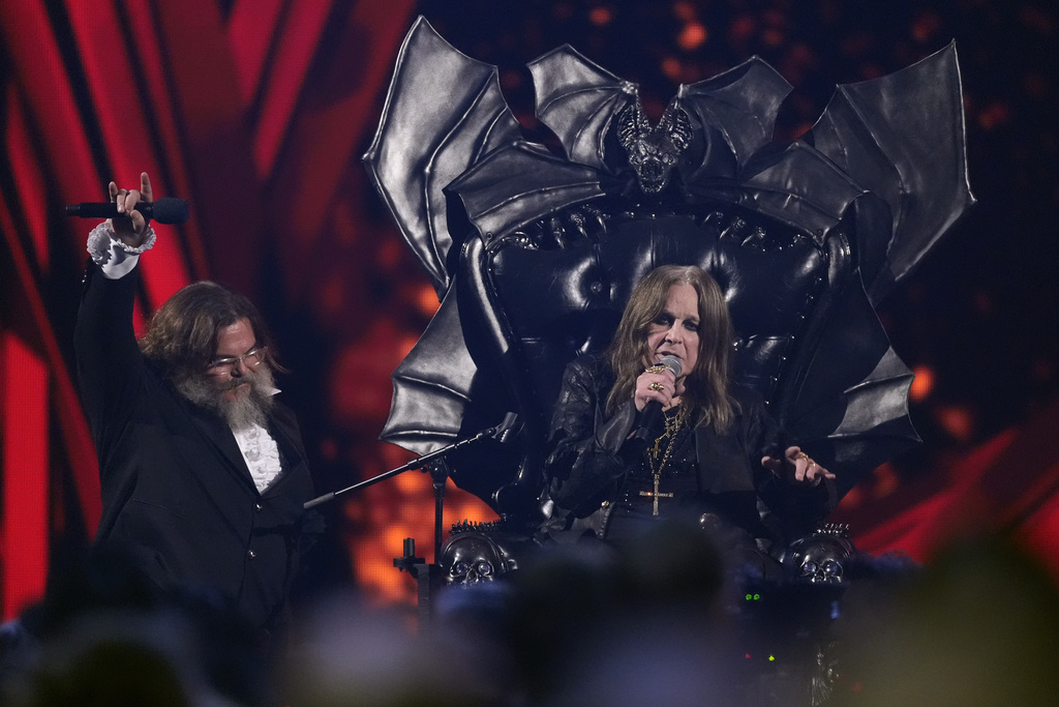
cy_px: 354
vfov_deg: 2.3
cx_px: 530
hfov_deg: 3.4
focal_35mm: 600
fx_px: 17651
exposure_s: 1/400
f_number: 4
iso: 6400
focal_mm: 600
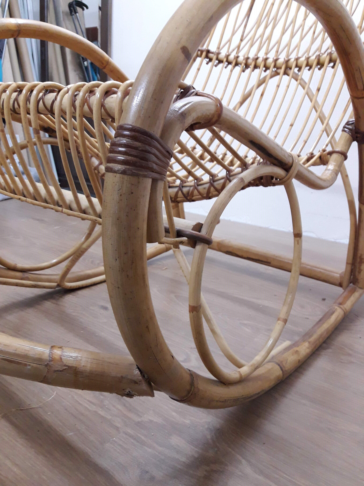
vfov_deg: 63.4
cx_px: 182
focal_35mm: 28
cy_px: 243
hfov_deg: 49.7
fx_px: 393
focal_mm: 3.7
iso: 200
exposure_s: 1/25
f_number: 1.9
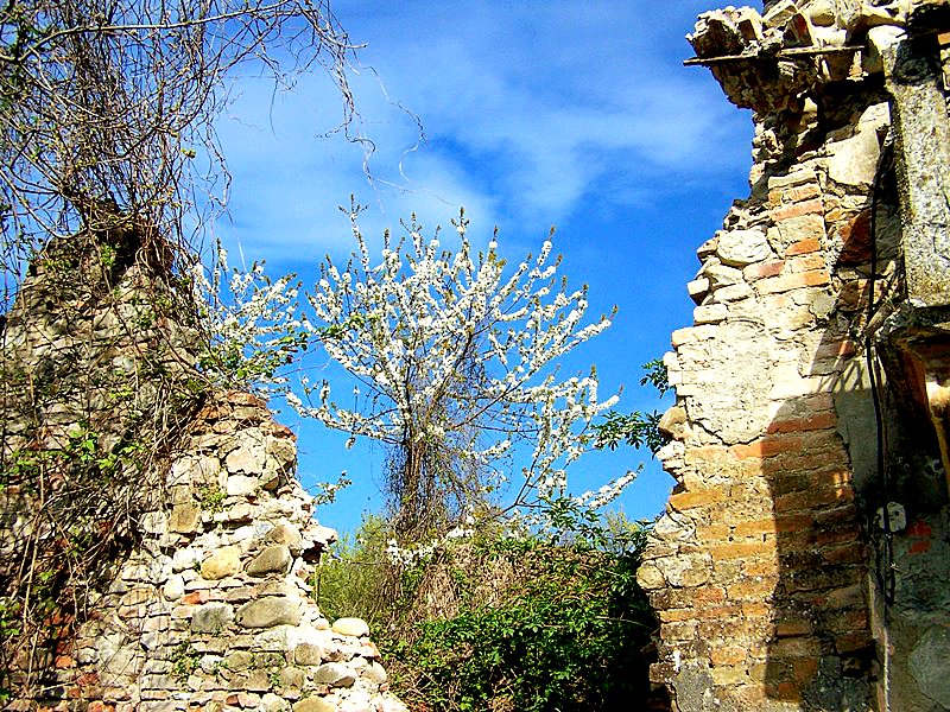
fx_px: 1043
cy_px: 356
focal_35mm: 38
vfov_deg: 37.7
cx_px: 475
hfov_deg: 49.0
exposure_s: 1/640
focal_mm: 6.3
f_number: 2.8
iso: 80
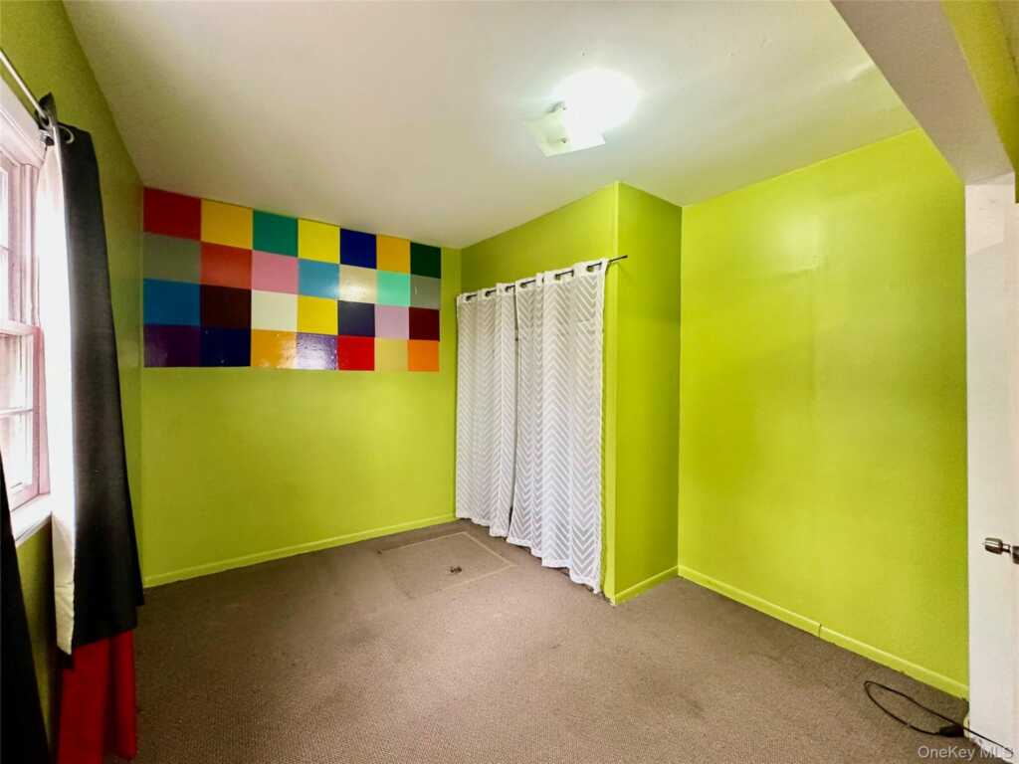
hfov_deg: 102.1
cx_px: 510
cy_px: 382
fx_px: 412
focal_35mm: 14
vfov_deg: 85.7
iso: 320
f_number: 2.2
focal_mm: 2.22
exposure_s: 1/60
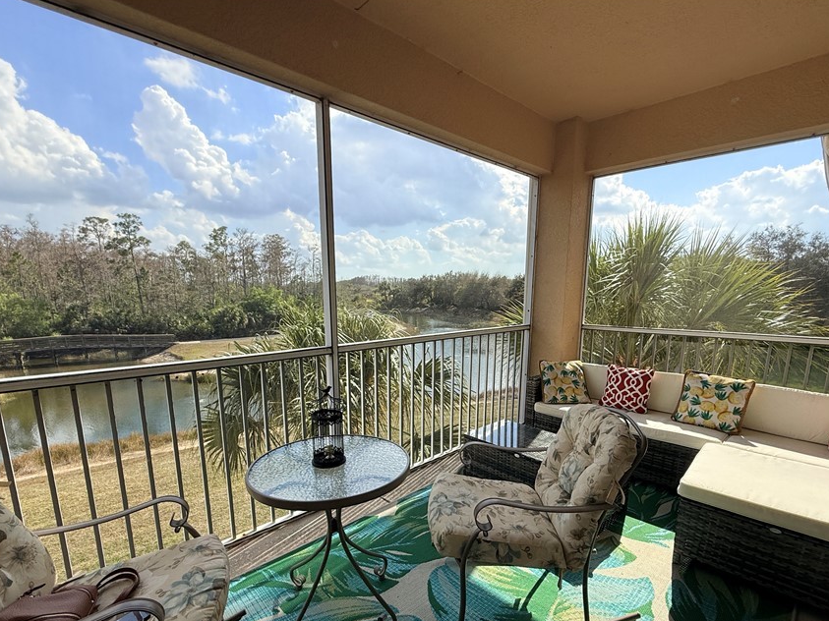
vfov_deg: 74.0
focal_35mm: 17
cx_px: 432
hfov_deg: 91.0
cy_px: 368
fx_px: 407
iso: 64
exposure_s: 1/1312
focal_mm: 2.22
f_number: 2.2
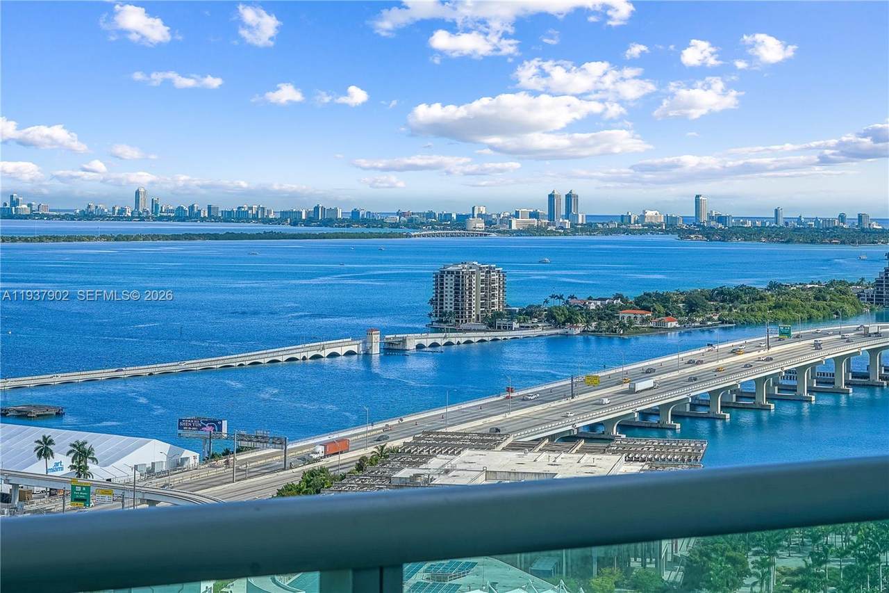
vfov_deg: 18.2
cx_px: 444
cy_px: 296
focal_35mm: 75
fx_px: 1852
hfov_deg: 27.0
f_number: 11
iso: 160
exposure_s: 1/320
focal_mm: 50
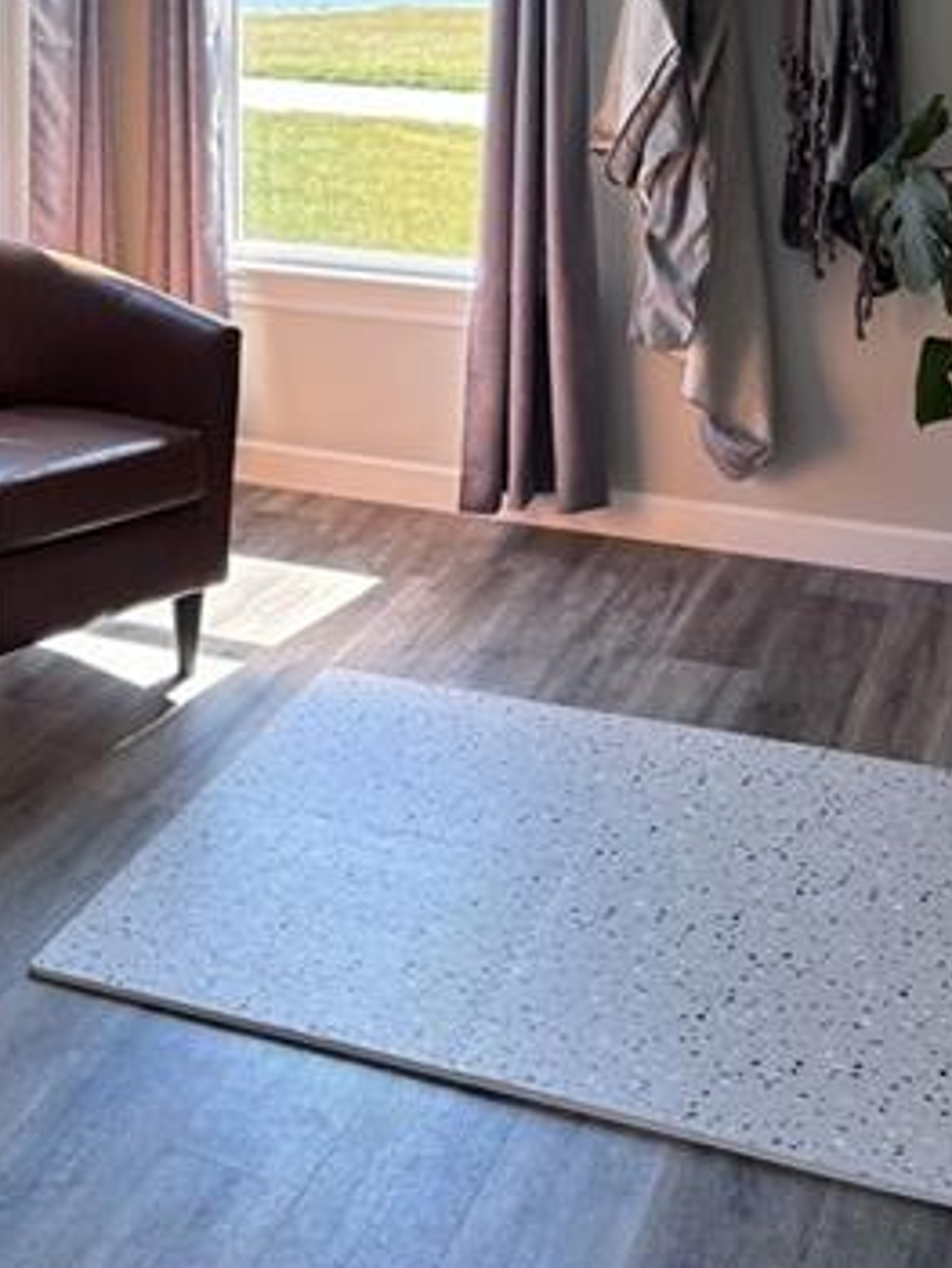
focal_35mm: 57
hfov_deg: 24.9
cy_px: 94
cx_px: 101
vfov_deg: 31.9
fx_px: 2088
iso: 50
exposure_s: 1/121
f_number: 1.6
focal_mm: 5.96
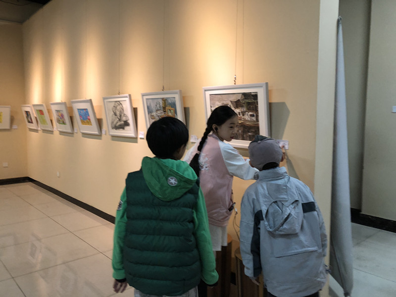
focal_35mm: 28
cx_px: 198
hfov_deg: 63.4
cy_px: 148
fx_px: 320
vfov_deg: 49.7
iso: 64
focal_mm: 3.99
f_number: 1.8
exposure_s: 1/17
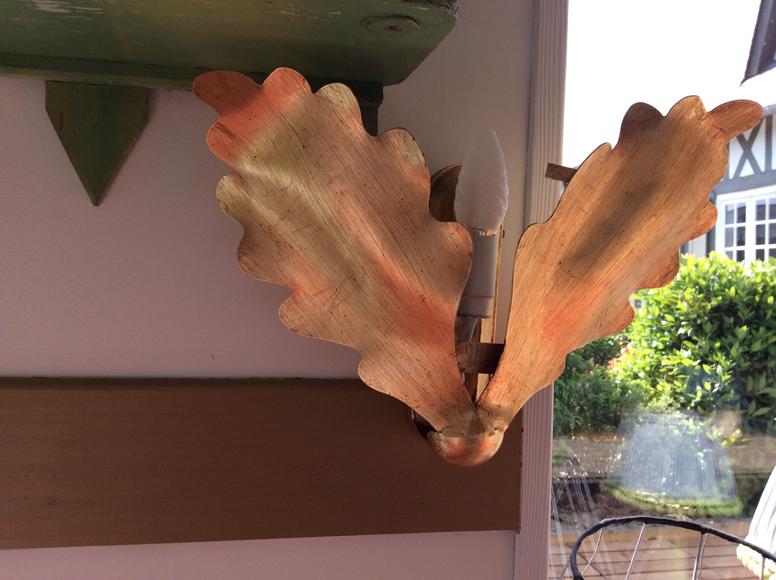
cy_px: 290
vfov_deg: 44.1
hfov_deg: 56.9
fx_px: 716
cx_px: 388
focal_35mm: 32
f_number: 2.4
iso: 32
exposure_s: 1/240
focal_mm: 3.3
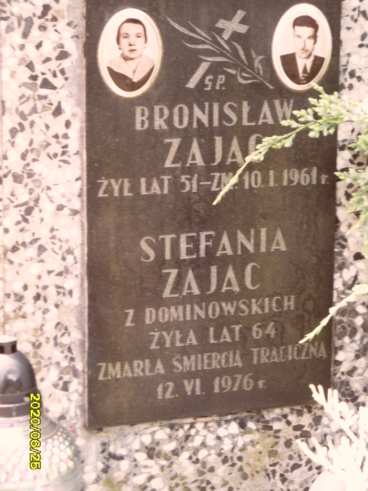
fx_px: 1701
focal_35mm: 120
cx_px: 184
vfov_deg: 16.4
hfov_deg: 12.3
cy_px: 246
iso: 100
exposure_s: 1/60
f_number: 4.4
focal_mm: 20
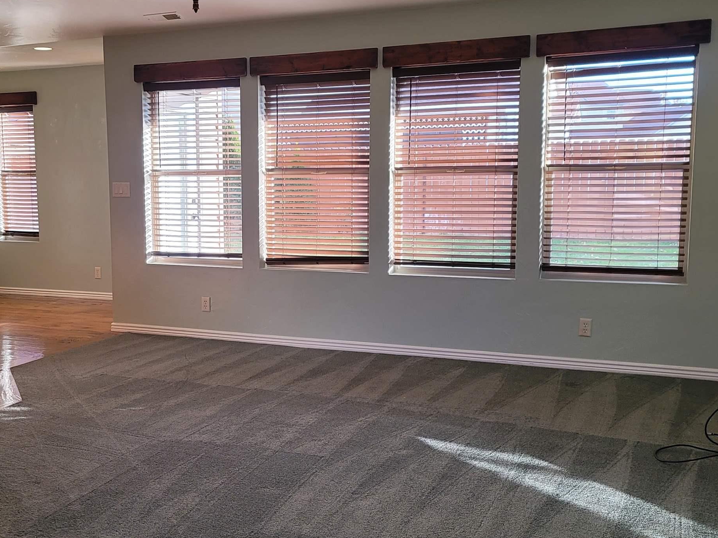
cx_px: 238
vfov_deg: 34.3
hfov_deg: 44.1
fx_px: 871
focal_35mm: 42
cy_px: 285
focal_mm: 7
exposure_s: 1/120
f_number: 1.8
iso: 80
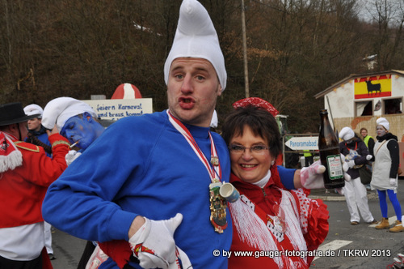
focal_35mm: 52
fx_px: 588
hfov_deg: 37.9
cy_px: 134
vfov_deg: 25.7
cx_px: 202
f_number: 10
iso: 200
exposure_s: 1/200
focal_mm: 35
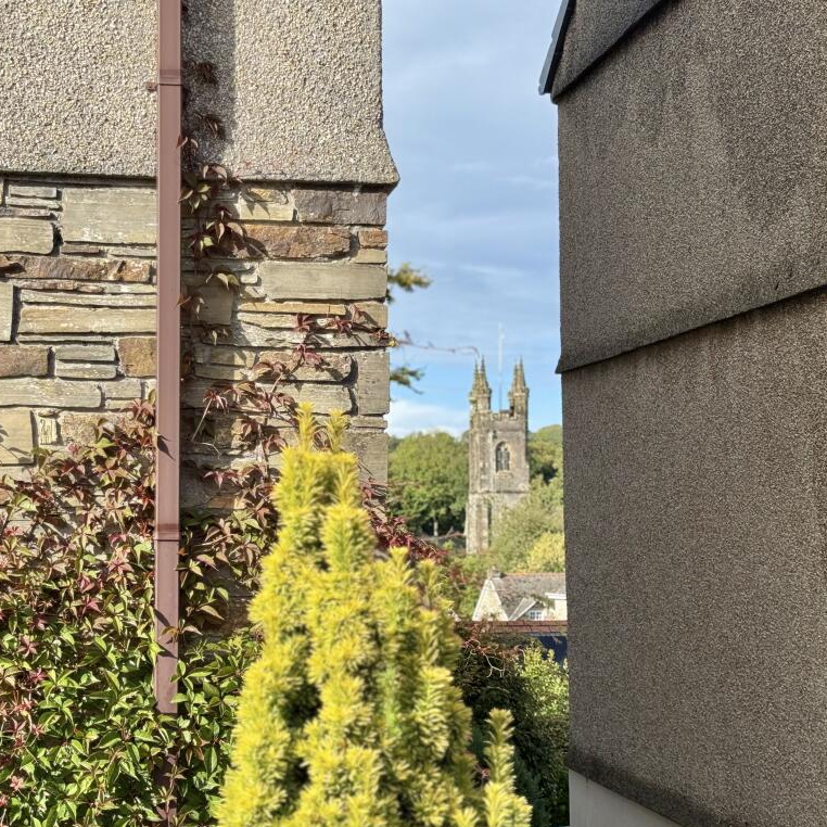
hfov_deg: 29.9
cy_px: 416
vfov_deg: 30.0
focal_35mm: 57
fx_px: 1541
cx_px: 298
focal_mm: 6.76
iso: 64
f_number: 1.78
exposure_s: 1/3226
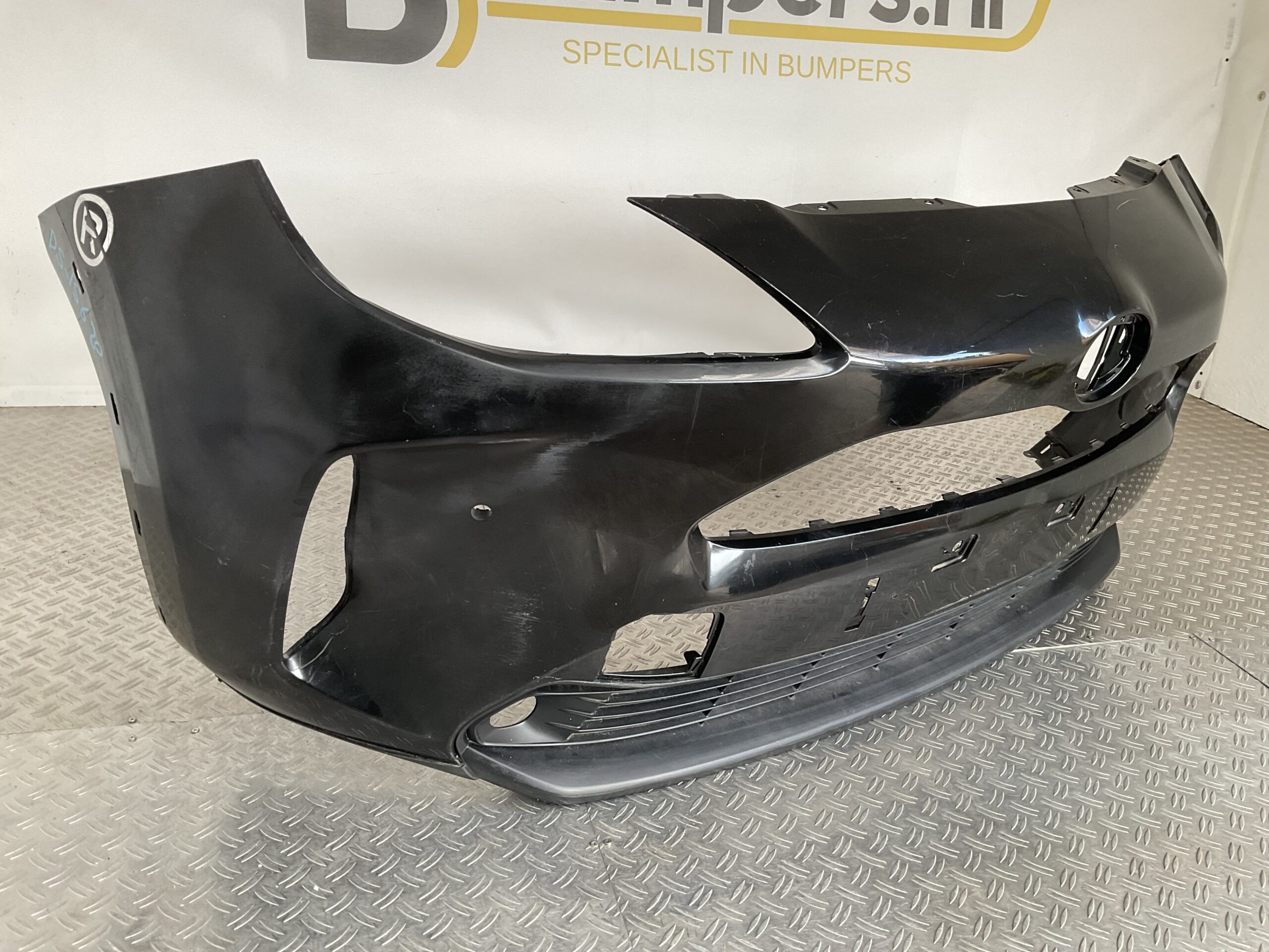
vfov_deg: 48.2
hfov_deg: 61.7
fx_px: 1063
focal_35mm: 29
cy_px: 476
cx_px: 634
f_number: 1.8
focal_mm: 3
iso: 40
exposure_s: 1/60
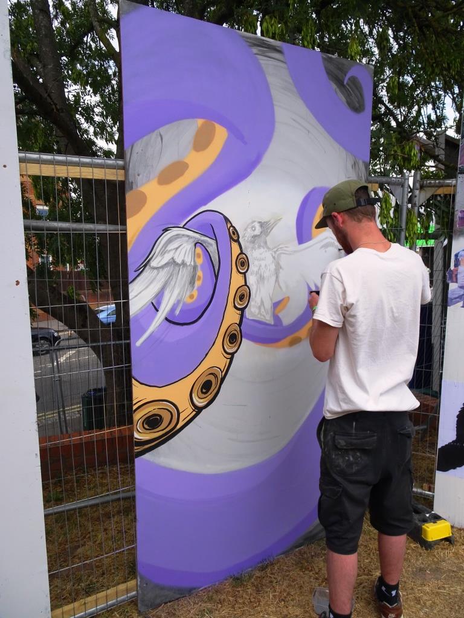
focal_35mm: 24
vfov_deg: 71.6
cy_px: 309
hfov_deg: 56.8
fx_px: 429
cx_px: 232
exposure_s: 1/640
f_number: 3.5
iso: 80
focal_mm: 4.1
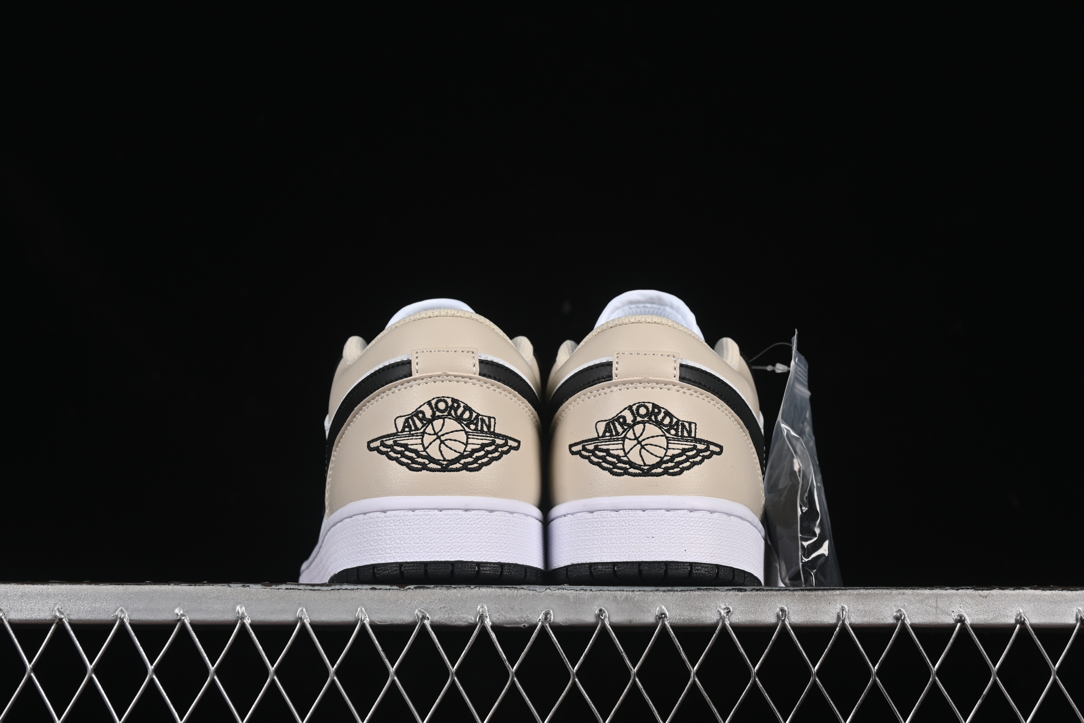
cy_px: 362
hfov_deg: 27.0
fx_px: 2258
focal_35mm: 75
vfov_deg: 18.2
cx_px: 542
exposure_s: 1/80
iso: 160
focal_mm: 50
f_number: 8
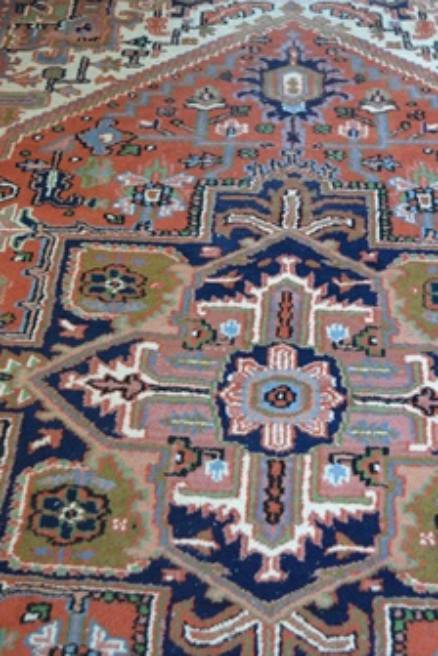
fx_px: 1077
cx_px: 227
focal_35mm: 59
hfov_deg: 23.0
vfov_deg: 33.9
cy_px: 277
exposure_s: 1/30
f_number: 3.8
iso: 1100
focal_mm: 22
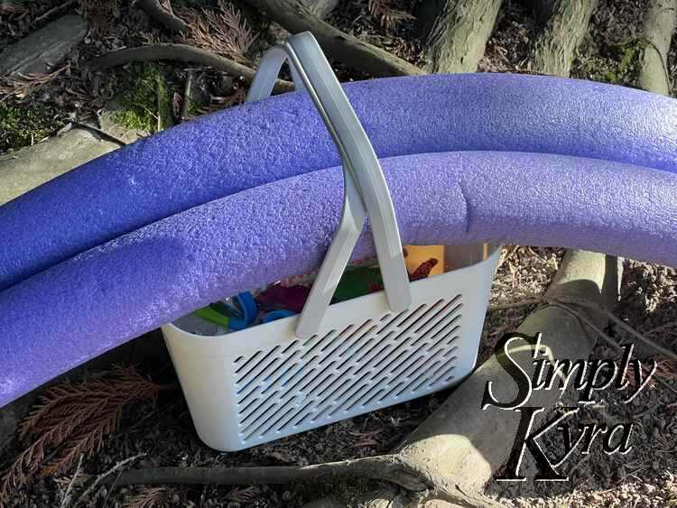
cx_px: 338
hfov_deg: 25.3
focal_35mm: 77
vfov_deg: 19.1
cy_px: 254
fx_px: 1506
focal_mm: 9
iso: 100
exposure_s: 1/99
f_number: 2.8
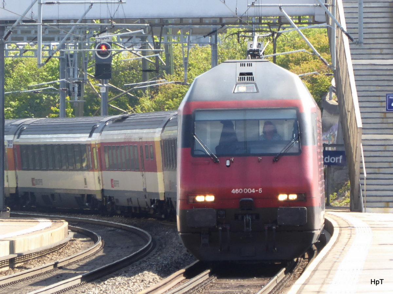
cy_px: 147
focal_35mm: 358
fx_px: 4058
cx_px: 196
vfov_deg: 4.1
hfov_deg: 5.5
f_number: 5.9
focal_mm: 57.7
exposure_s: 1/80
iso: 100
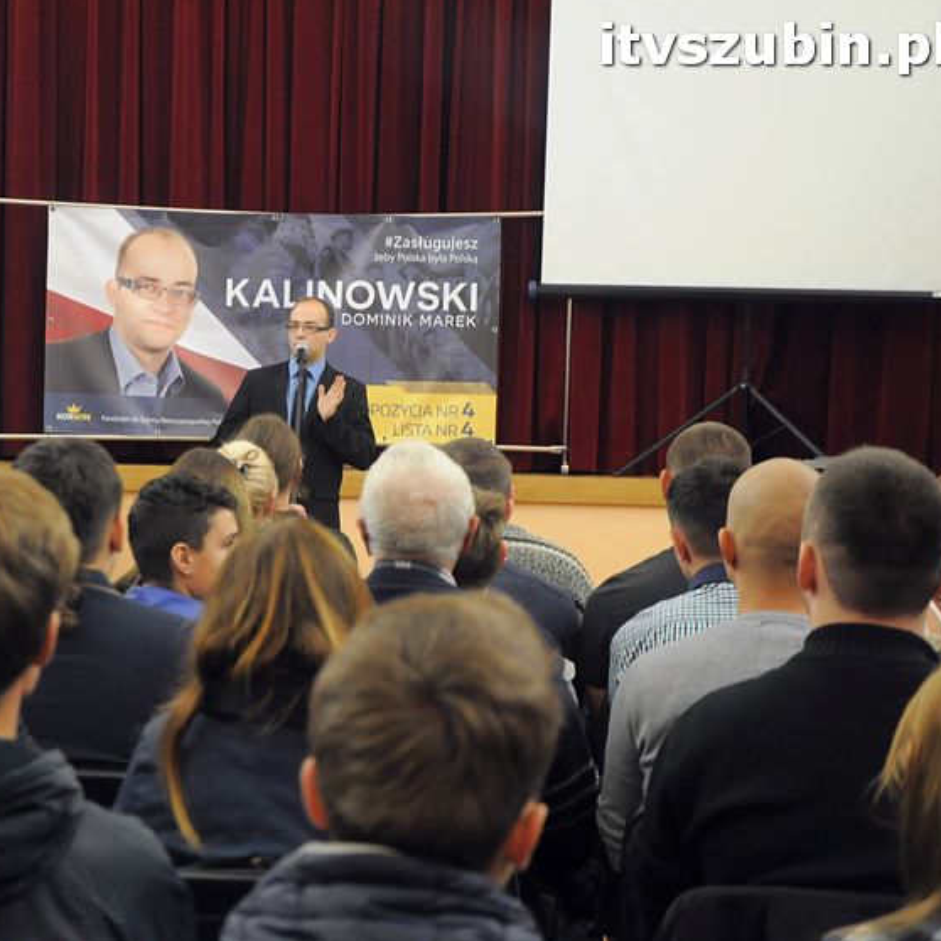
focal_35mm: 97
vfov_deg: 17.9
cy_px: 470
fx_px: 2983
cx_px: 263
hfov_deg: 17.8
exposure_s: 1/40
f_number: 5
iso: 2000
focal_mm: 50
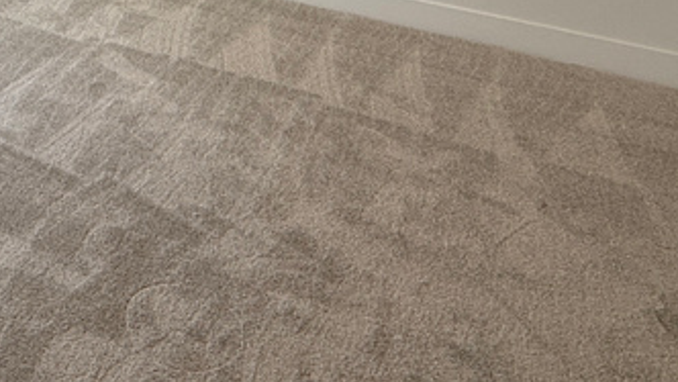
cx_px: -10
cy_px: -206
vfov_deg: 21.1
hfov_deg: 38.5
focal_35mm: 47
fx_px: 845
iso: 64
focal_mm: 2.22
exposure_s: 1/129
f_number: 2.2
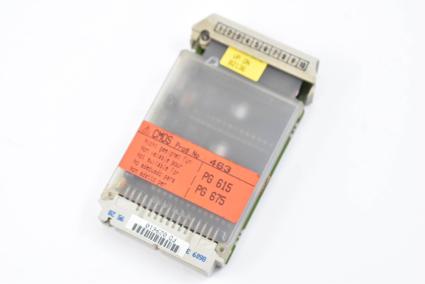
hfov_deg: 24.6
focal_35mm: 82
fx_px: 975
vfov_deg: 16.6
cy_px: 142
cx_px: 212
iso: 500
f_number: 5.6
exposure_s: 1/60
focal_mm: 55
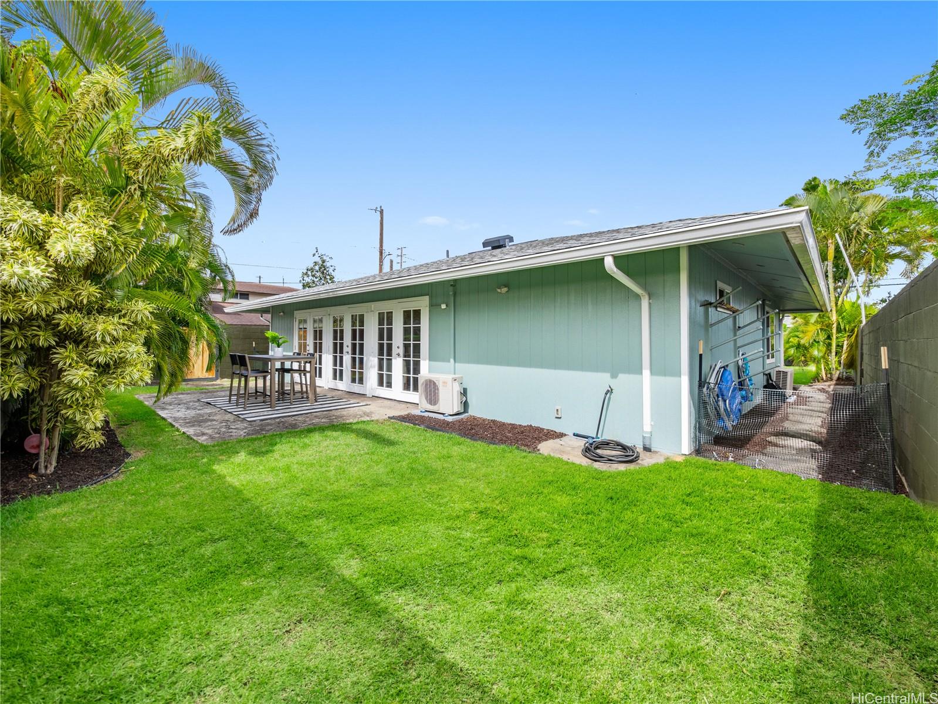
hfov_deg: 102.1
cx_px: 469
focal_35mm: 14
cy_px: 352
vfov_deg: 85.7
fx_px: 379
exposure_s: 1/8000
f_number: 4
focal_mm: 7
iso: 800
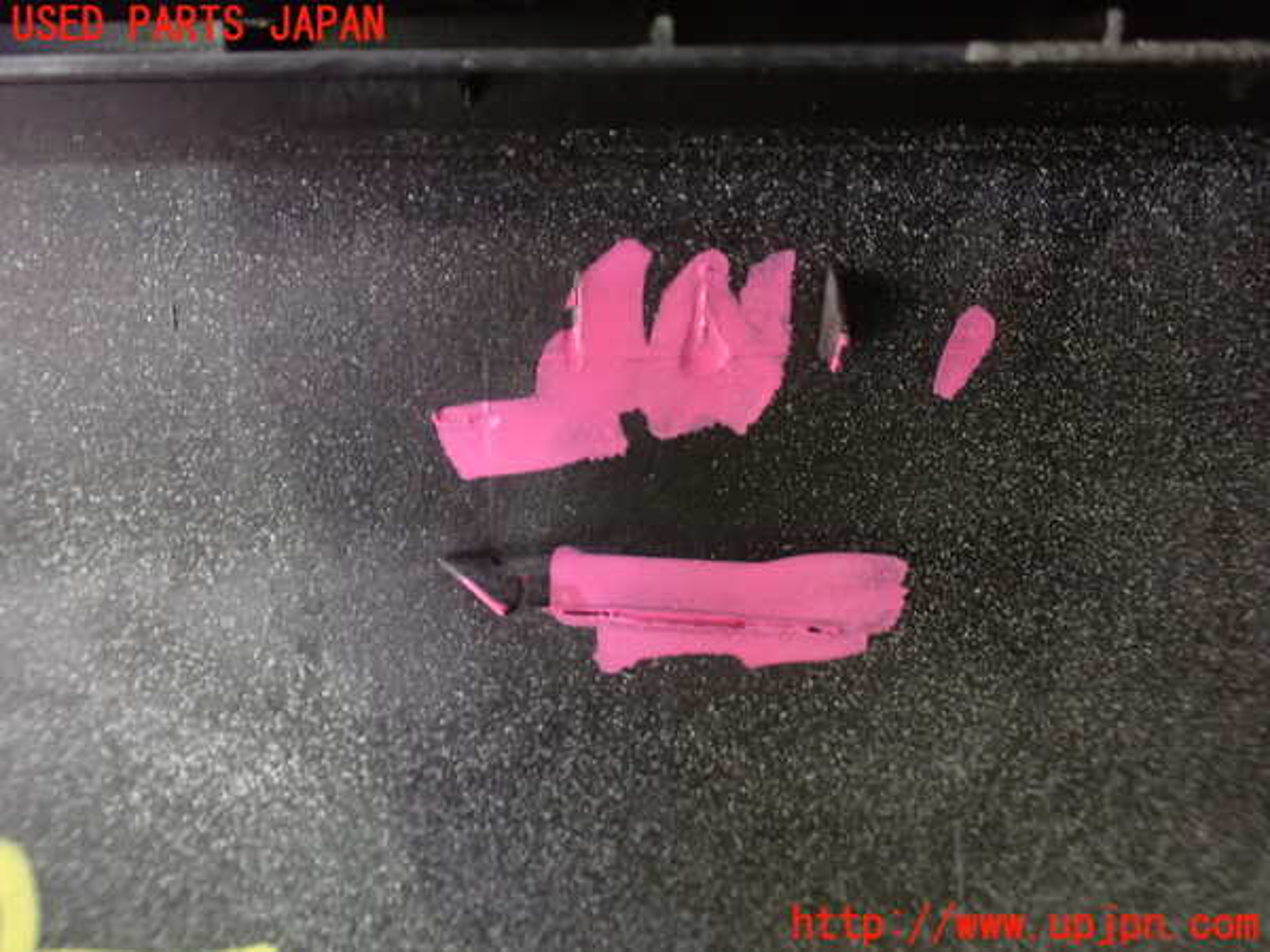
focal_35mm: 30
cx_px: 635
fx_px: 1101
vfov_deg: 46.8
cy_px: 476
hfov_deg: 60.0
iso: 1600
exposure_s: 1/30
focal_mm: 5.4
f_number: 2.3
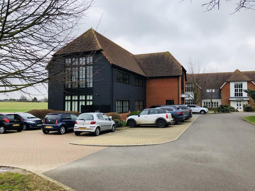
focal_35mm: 28
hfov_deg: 63.4
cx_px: 128
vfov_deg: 49.7
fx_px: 206
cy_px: 96
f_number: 1.8
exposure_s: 1/889
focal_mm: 4
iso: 20
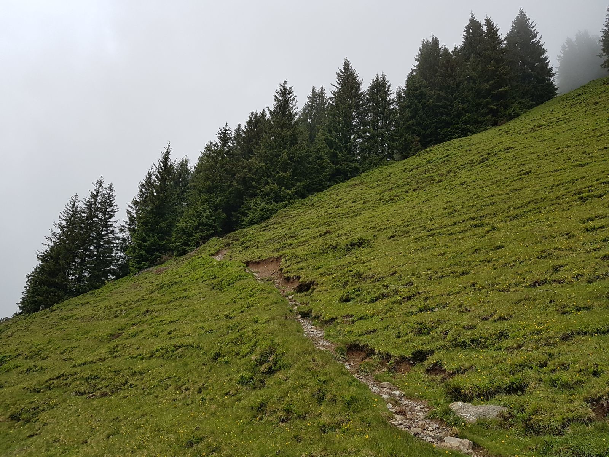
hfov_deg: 67.3
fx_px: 457
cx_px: 304
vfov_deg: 53.1
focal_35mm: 26
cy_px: 228
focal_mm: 4.2
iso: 50
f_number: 1.7
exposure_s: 1/974
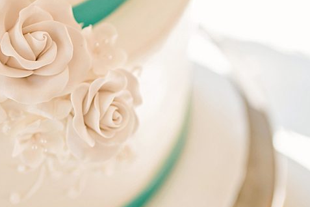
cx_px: 46
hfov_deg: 28.4
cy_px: 108
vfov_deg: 19.7
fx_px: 594
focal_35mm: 69
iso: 400
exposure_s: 1/800
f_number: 2.2
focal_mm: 35
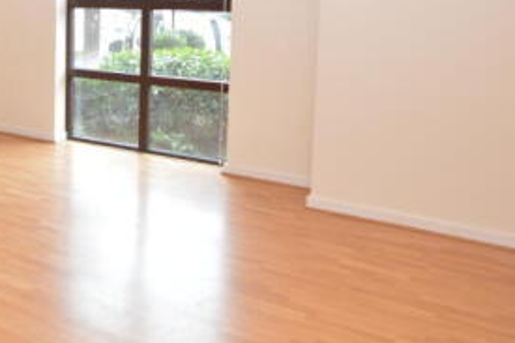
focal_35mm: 43
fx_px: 615
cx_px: 66
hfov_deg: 42.3
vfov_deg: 30.2
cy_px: 54
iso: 720
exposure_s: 1/60
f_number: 3.5
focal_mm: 12
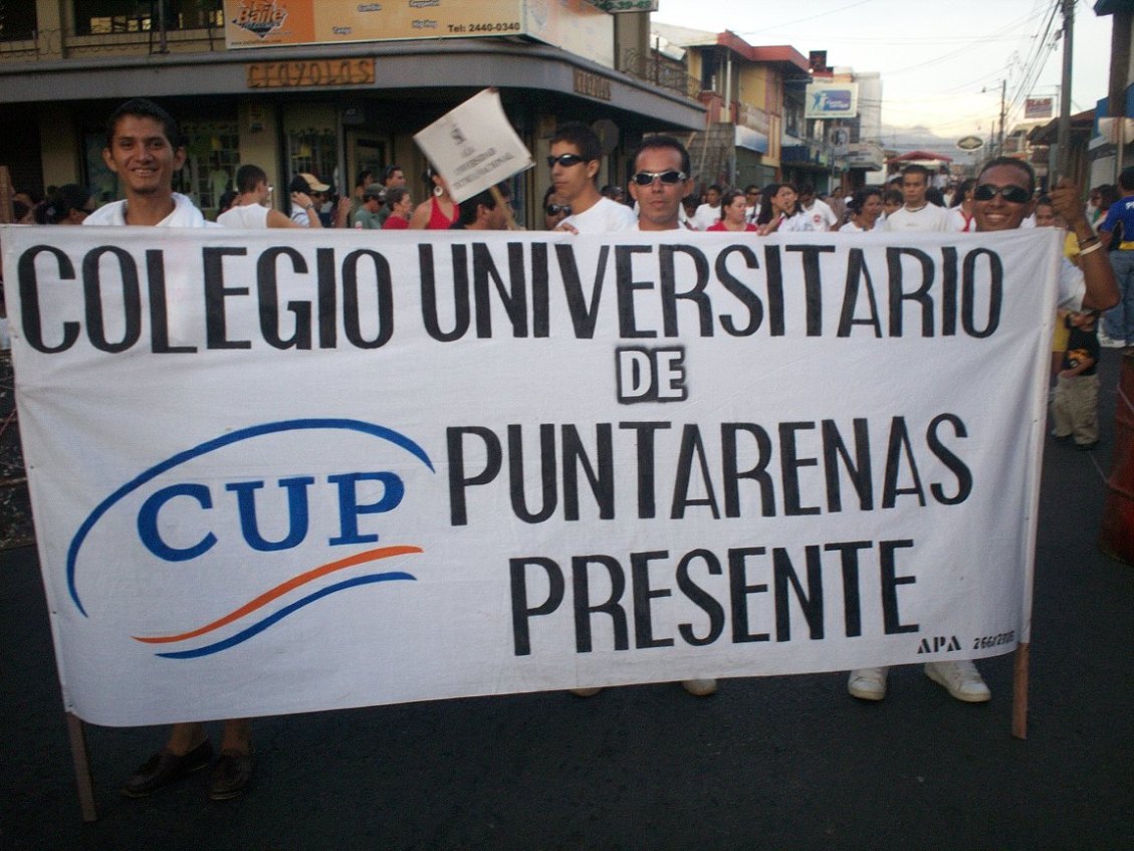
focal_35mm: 36
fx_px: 1179
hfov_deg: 51.3
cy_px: 426
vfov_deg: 39.7
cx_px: 567
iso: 100
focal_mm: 6
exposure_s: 1/65.9
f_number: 4.5
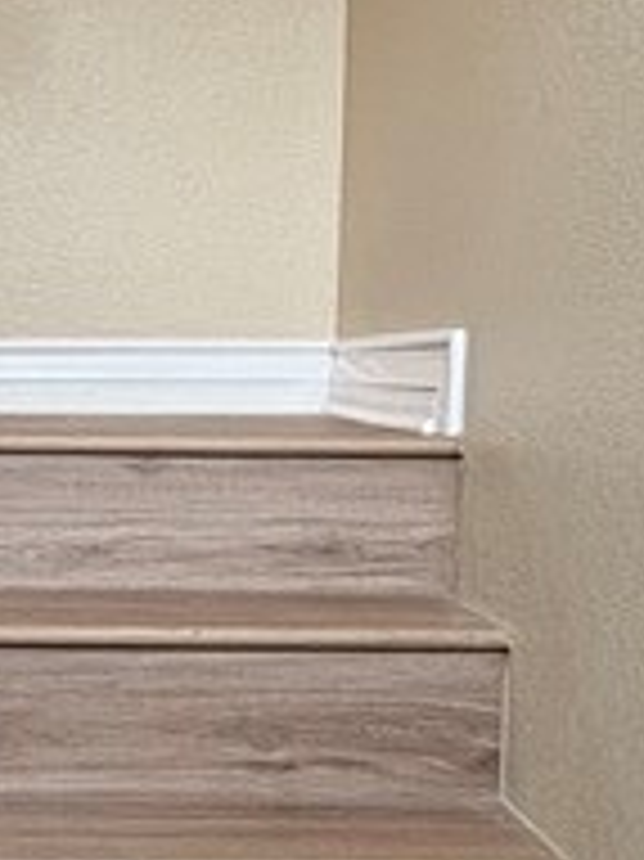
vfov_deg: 25.9
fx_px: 1862
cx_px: 32
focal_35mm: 75
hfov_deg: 19.2
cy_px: 558
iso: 200
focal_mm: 2.22
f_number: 2.2
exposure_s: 1/120
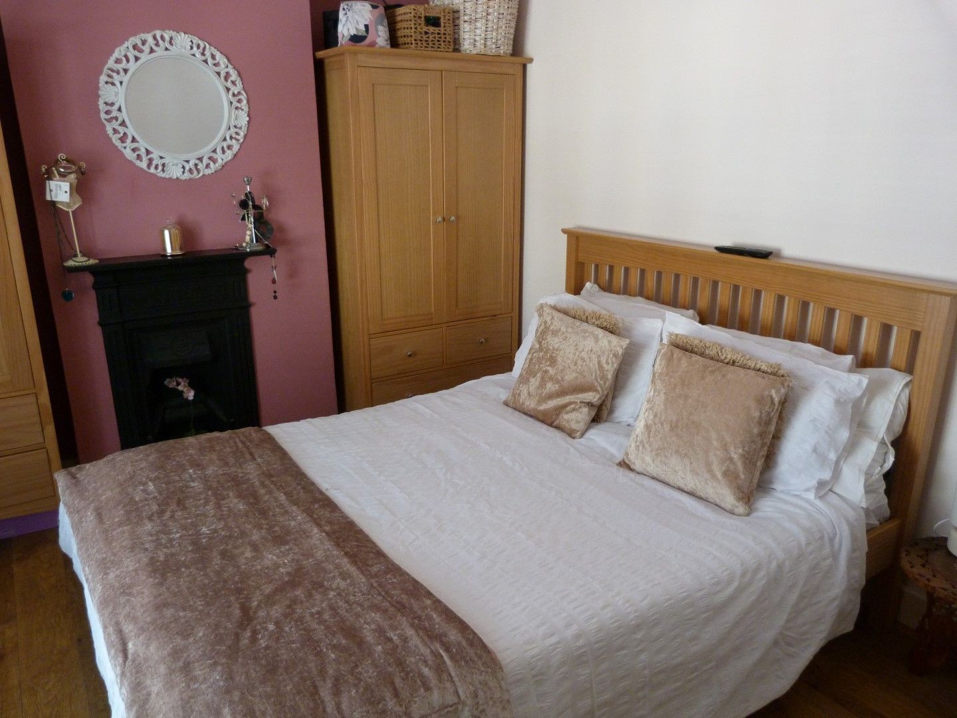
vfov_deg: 54.9
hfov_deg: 69.4
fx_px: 691
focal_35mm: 25
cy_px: 359
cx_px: 478
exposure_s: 1/60
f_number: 2.8
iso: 250
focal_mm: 4.5
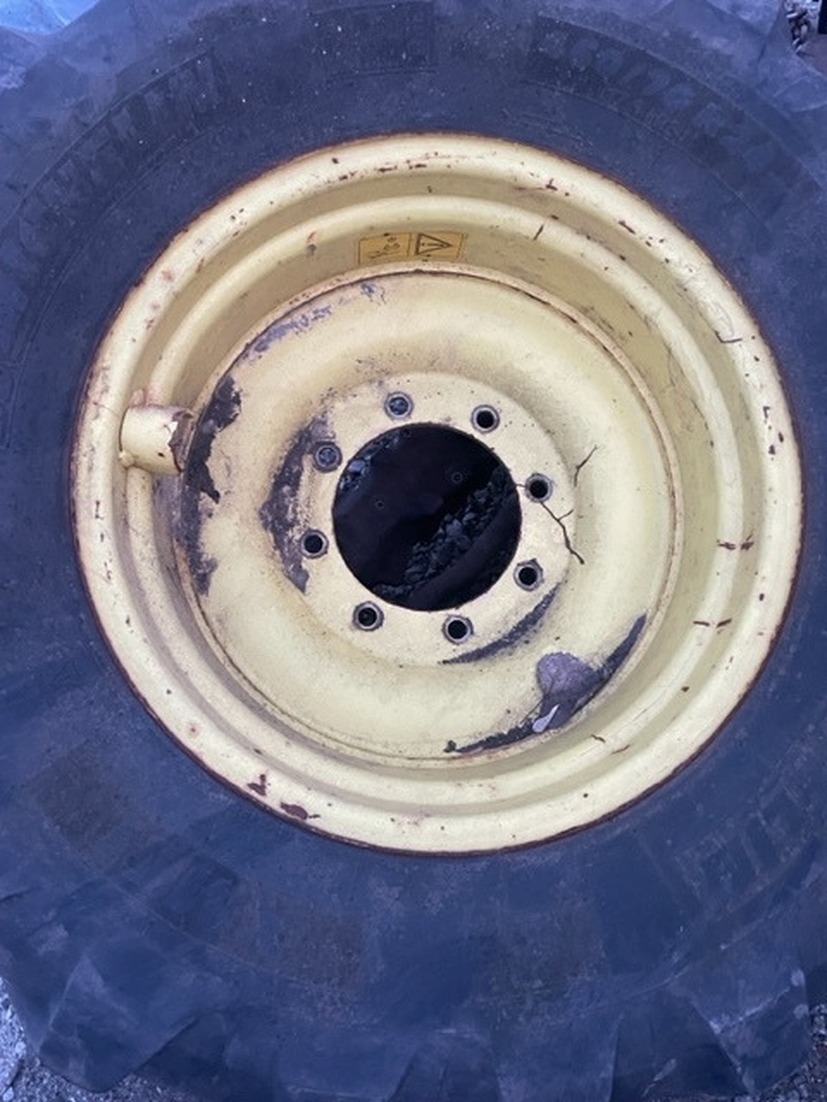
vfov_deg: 67.3
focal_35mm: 26
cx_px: 414
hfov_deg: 53.1
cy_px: 551
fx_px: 828
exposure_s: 1/40
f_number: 1.6
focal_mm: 4.2
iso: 640
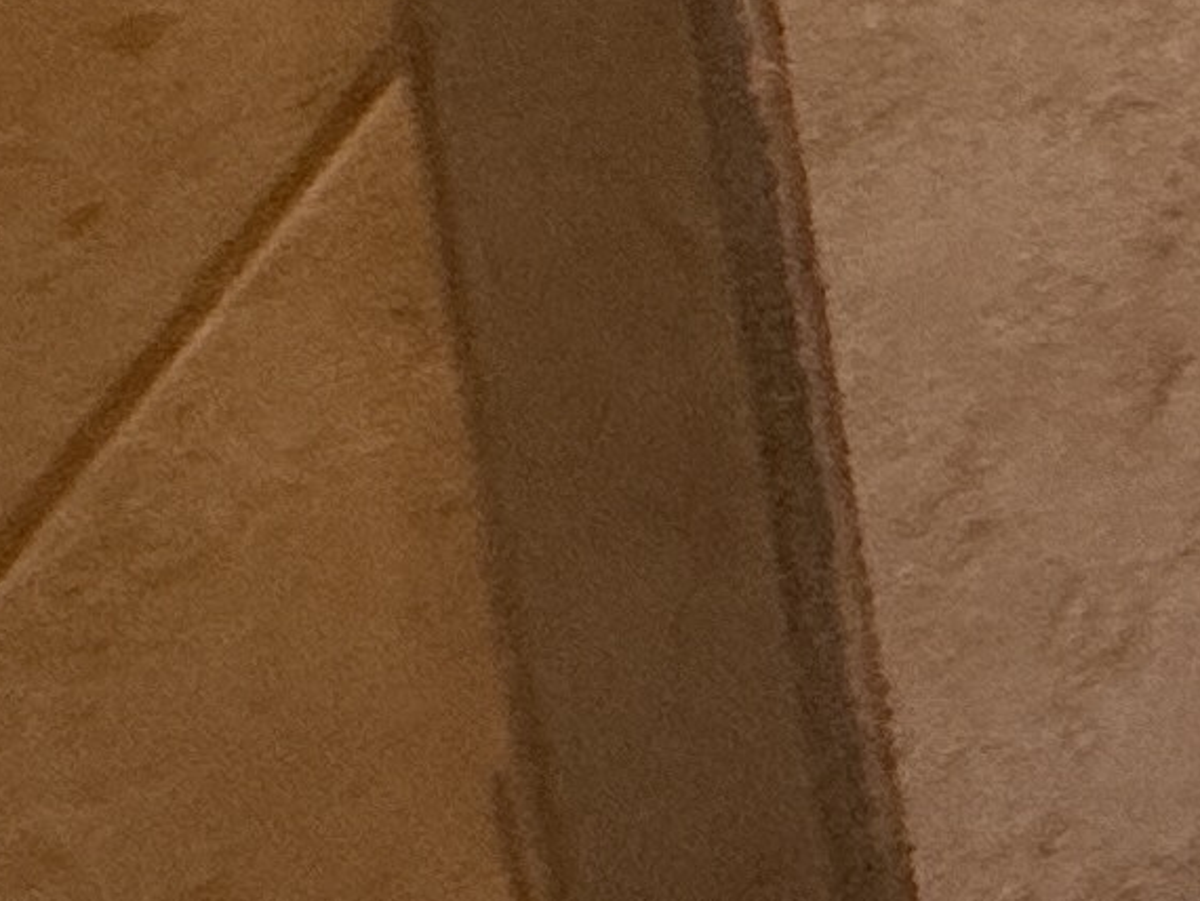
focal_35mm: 99
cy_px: -1459
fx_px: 3433
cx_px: 3777
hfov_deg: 10.8
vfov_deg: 11.5
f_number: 2.2
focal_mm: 2.22
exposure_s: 1/120
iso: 200
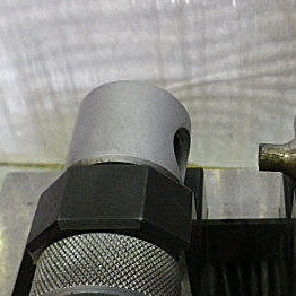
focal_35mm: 54
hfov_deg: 30.3
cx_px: 265
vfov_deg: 31.3
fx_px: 522
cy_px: 204
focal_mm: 4.5
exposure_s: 1/20
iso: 400
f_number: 3.5
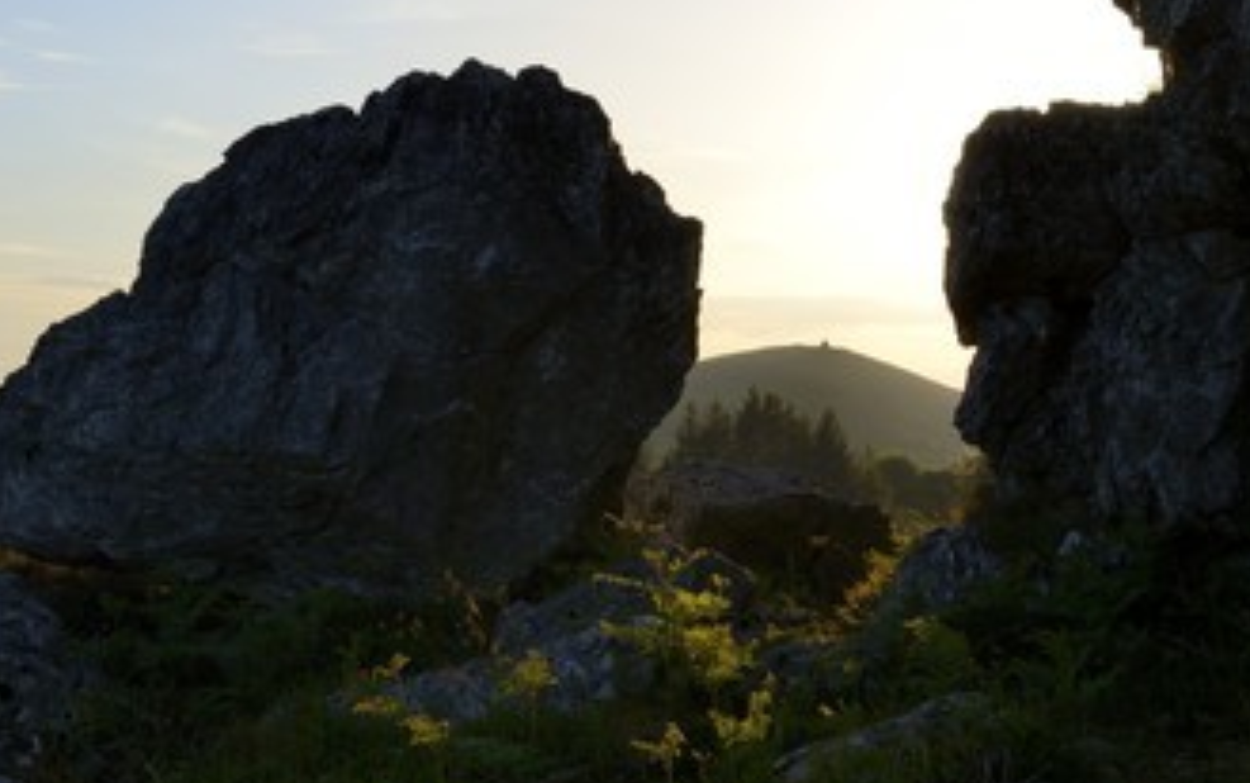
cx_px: 669
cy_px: 338
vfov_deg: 20.0
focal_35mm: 65
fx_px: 2215
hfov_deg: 31.5
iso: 400
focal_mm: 50
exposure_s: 1/125
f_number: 20
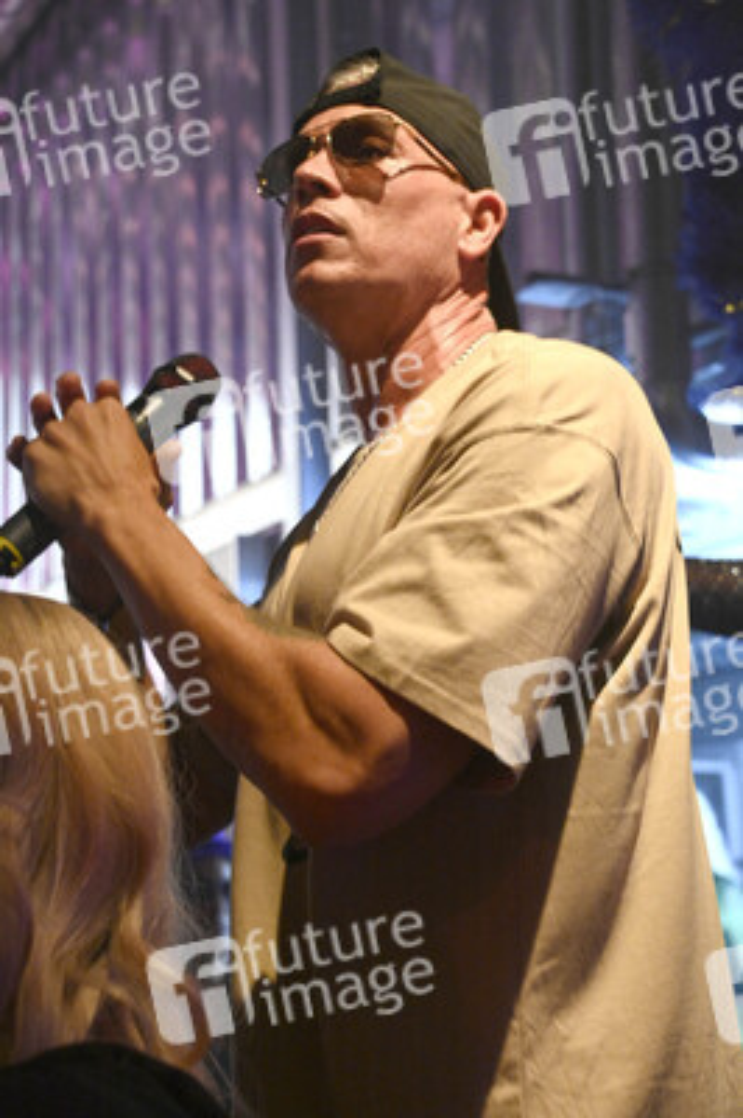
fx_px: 1737
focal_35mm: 56
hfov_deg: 24.2
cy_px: 559
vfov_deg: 35.7
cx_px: 372
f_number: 5.6
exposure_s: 1/160
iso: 10000
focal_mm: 56
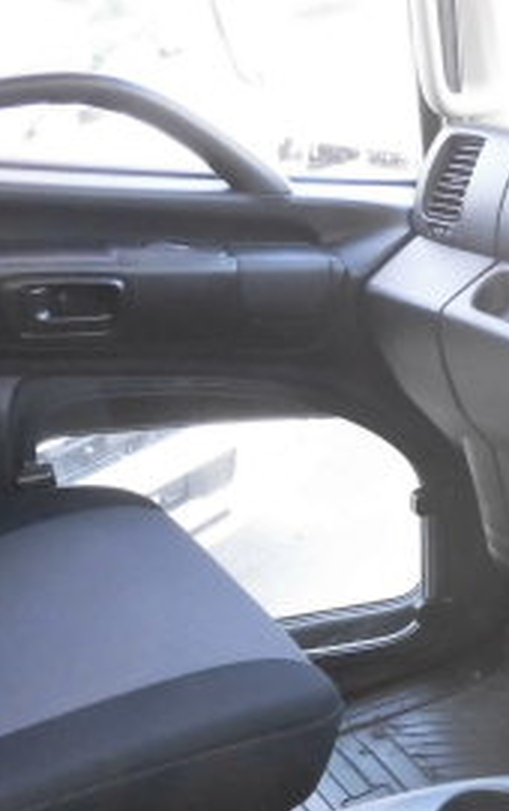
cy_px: 596
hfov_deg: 21.5
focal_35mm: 60
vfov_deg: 33.4
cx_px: 380
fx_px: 1328
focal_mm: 4.3
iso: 250
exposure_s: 1/50
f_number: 3.1
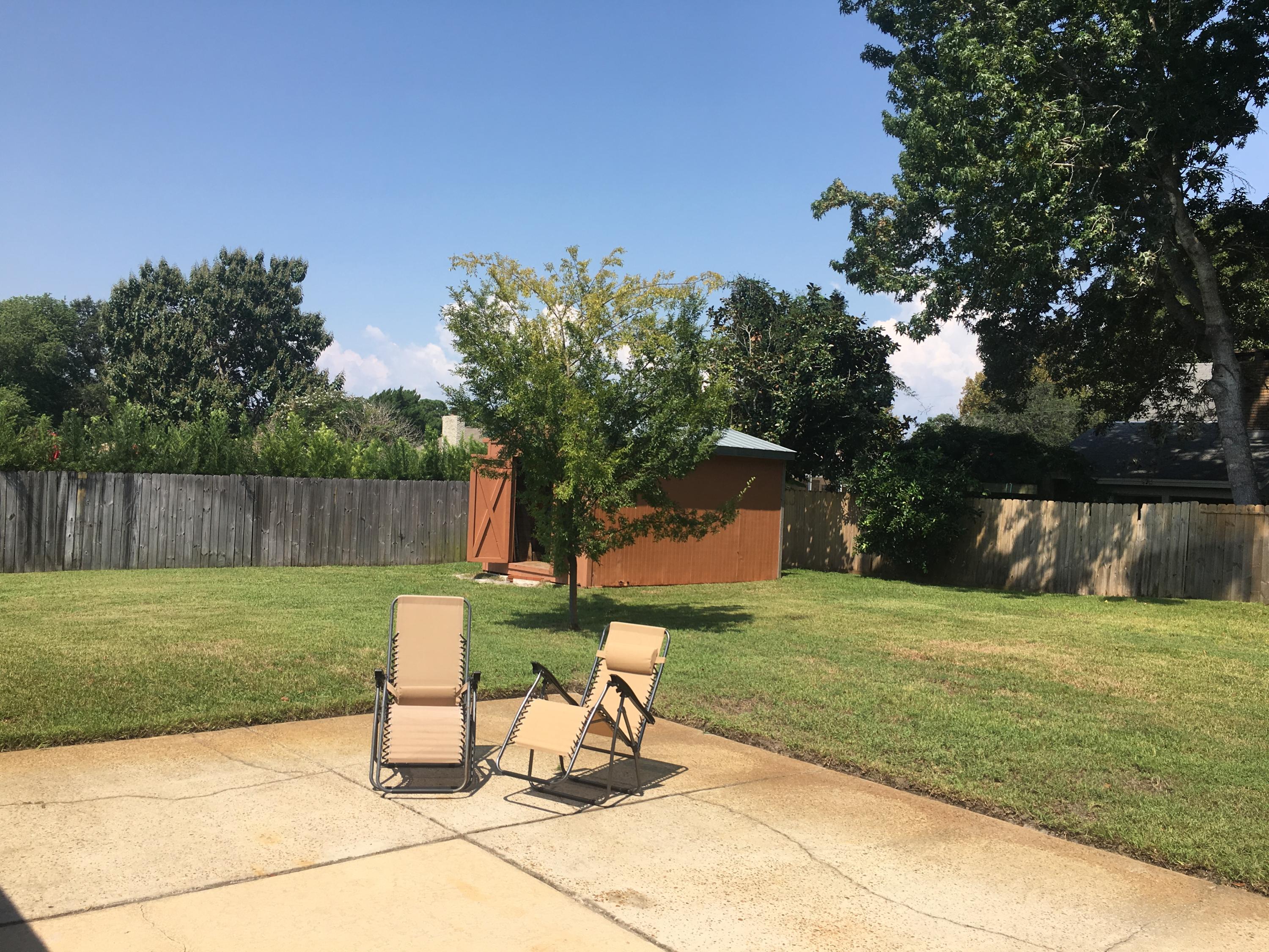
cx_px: 634
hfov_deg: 61.7
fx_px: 1063
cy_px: 476
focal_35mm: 29
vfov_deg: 48.2
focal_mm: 4.15
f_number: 2.2
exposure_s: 1/1425
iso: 25
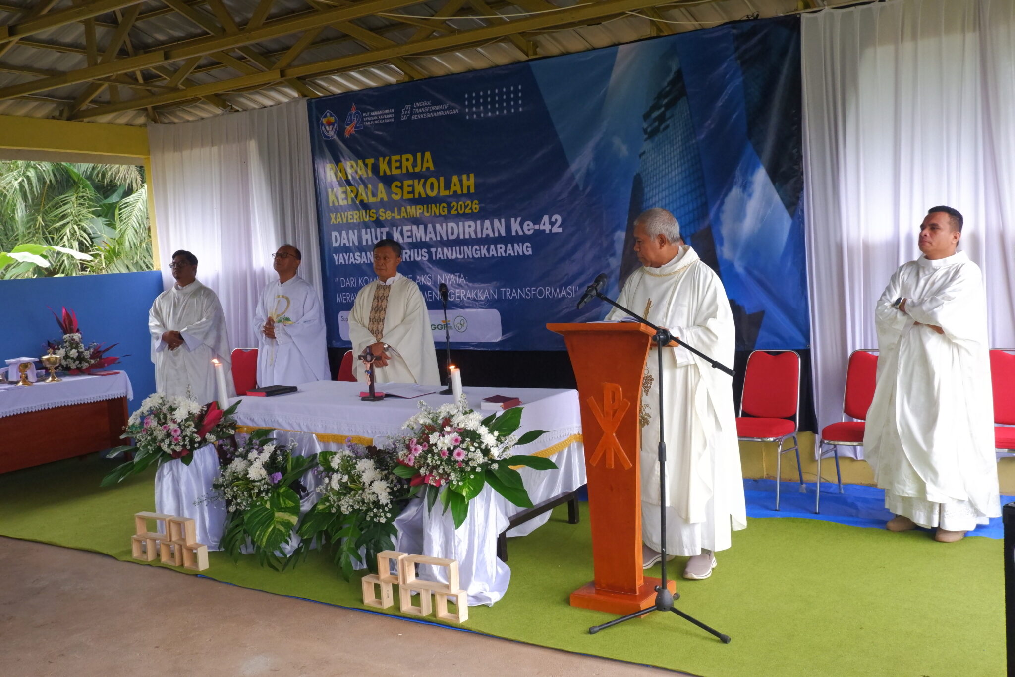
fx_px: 987
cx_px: 508
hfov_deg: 54.4
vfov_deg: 37.8
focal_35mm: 35
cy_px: 338
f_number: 8
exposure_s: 1/210
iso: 4000
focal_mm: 23.5
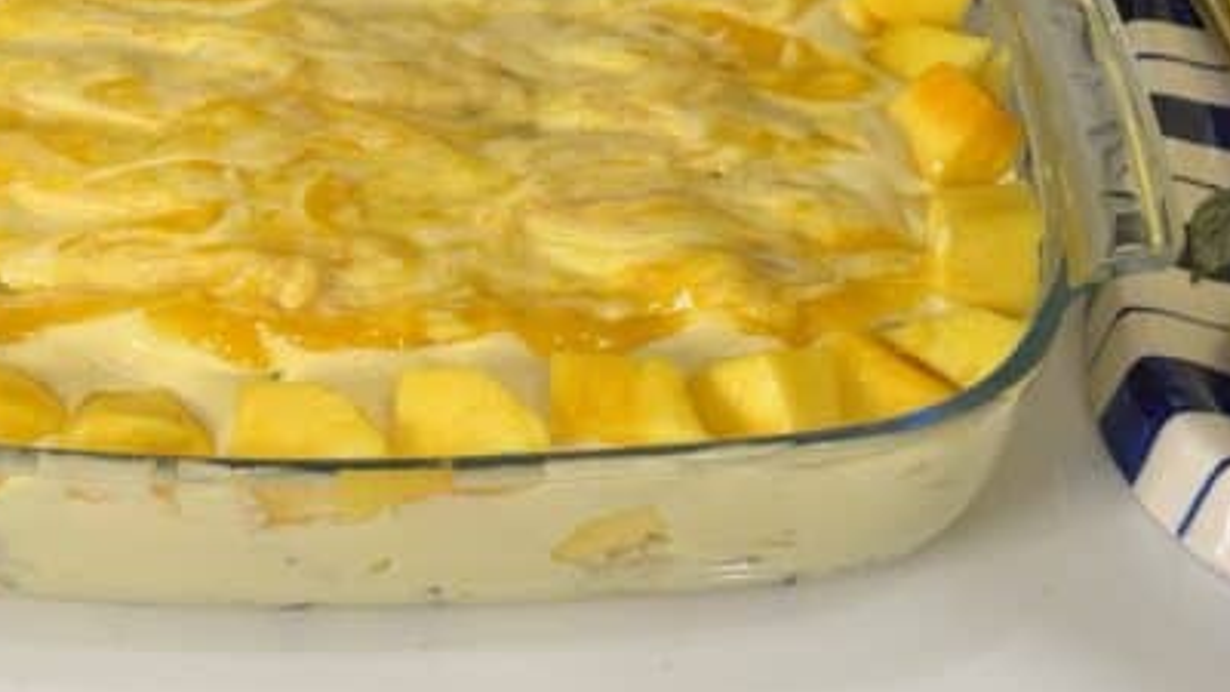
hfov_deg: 23.6
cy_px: 18
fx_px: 2935
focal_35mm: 90
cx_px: 477
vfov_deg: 13.3
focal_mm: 6.76
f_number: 1.78
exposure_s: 1/100
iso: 125
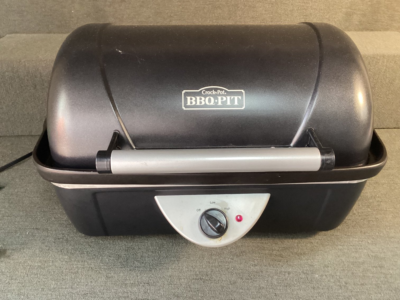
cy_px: 150
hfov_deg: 58.3
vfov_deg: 45.4
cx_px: 200
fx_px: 358
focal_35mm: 31
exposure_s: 1/60
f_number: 2.4
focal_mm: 3.3
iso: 320
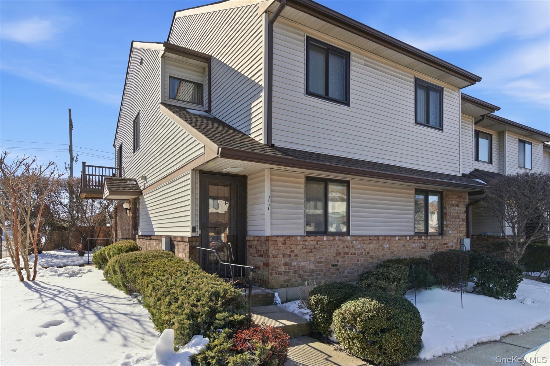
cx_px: 275
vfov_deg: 61.9
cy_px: 183
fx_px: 306
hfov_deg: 84.0
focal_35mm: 20
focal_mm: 20
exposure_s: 1/1600
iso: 250
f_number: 9
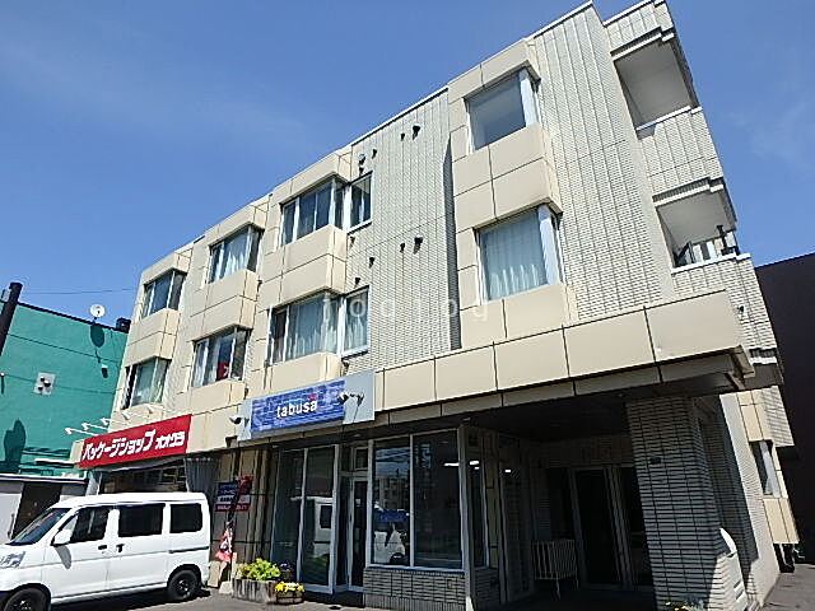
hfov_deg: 79.0
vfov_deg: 63.4
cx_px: 408
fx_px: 494
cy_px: 306
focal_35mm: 21
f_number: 3.5
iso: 125
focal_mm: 3.7
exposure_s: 1/1250
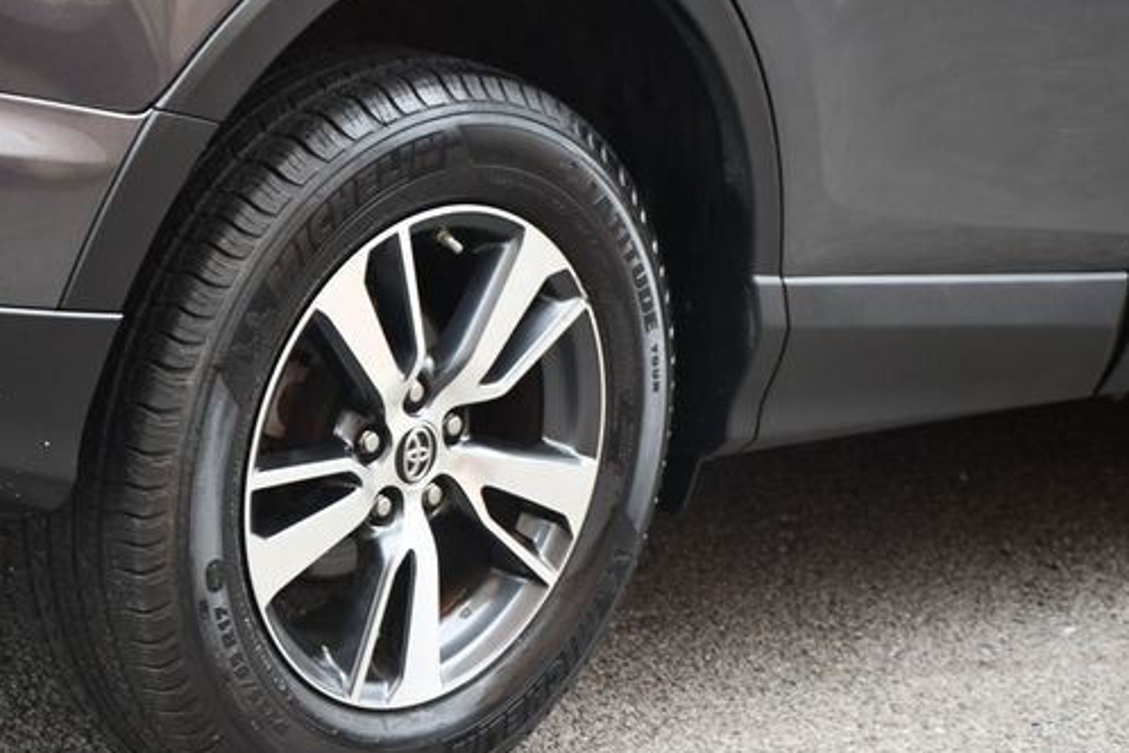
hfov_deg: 15.2
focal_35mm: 135
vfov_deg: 10.2
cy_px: 397
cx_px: 415
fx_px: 4233
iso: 800
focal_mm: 70
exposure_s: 1/250
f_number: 4.5
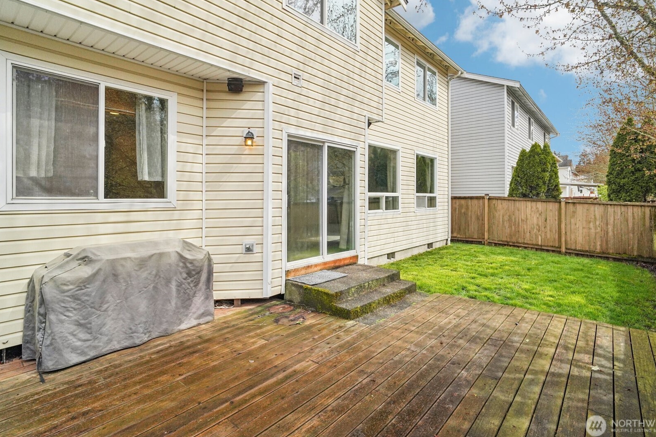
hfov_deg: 93.3
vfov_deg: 70.4
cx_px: 337
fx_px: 310
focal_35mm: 17
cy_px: 209
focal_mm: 16
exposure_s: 1/1000
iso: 1600
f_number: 8
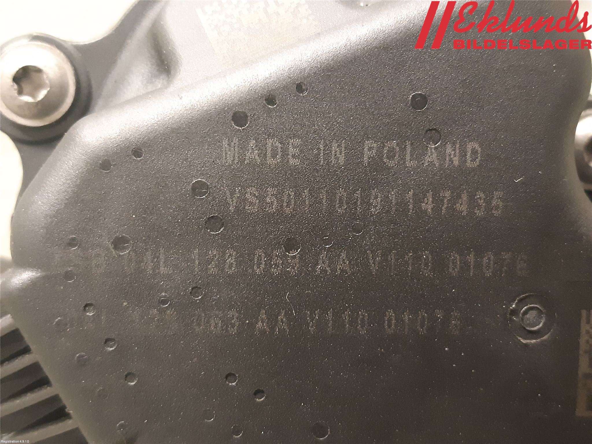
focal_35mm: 26
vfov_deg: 53.1
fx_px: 445
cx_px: 296
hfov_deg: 67.3
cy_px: 222
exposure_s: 1/25
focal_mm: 3.93
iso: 500
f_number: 1.7
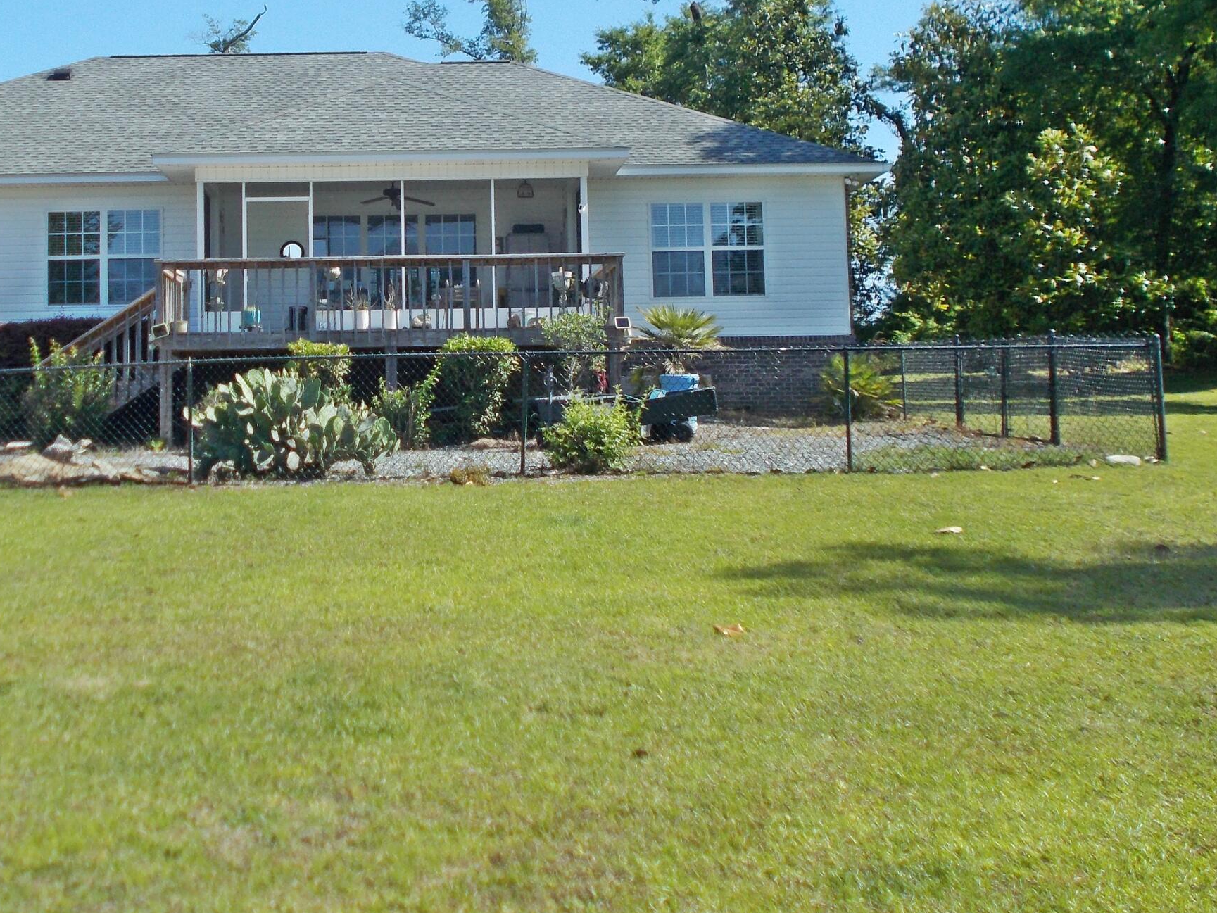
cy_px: 181
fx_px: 2074
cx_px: 451
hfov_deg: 32.5
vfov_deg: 24.4
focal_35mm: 59
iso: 80
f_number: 9.2
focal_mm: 6
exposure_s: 1/100
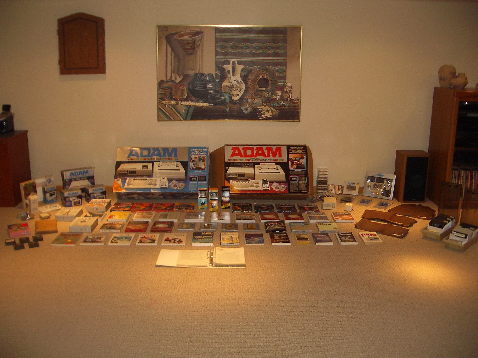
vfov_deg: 40.7
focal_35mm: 35
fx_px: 483
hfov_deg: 52.6
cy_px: 179
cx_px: 239
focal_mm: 5.8
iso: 100
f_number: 2.6
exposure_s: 1/60
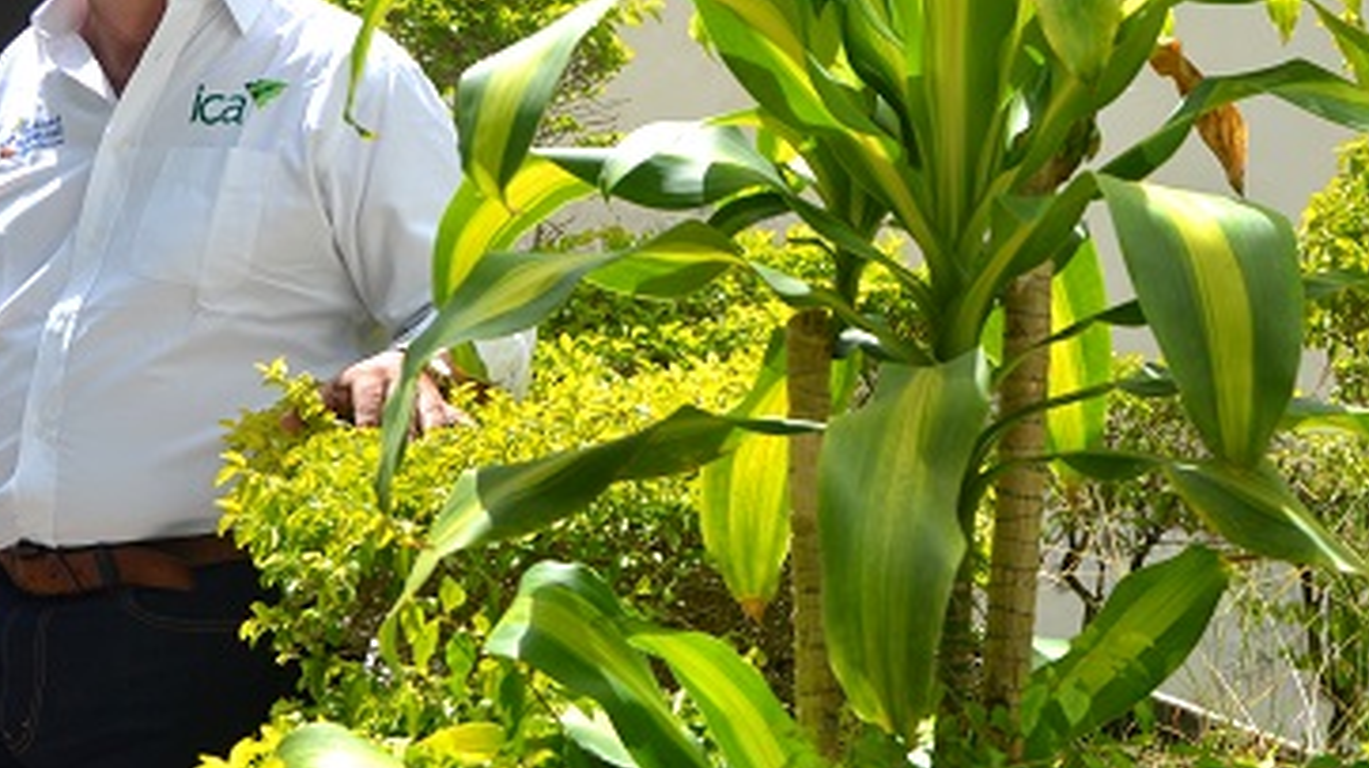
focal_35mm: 99
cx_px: 658
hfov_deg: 21.6
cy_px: 358
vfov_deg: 12.2
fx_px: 3591
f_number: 8
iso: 100
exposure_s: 1/250
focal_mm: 38
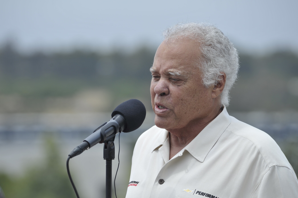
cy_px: 112
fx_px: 2275
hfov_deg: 7.5
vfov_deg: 5.0
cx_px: 142
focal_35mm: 275
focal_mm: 240
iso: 200
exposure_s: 1/1250
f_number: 5.3
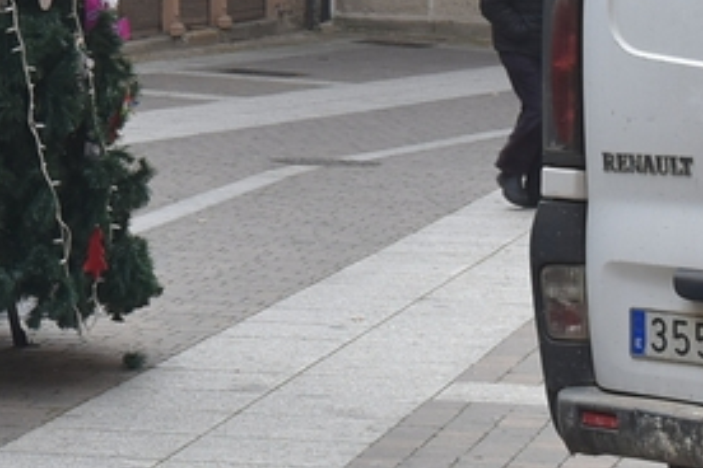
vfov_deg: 7.5
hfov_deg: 11.0
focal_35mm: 176
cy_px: -450
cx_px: -471
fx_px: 3440
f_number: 7.1
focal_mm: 27
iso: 400
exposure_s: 1/200
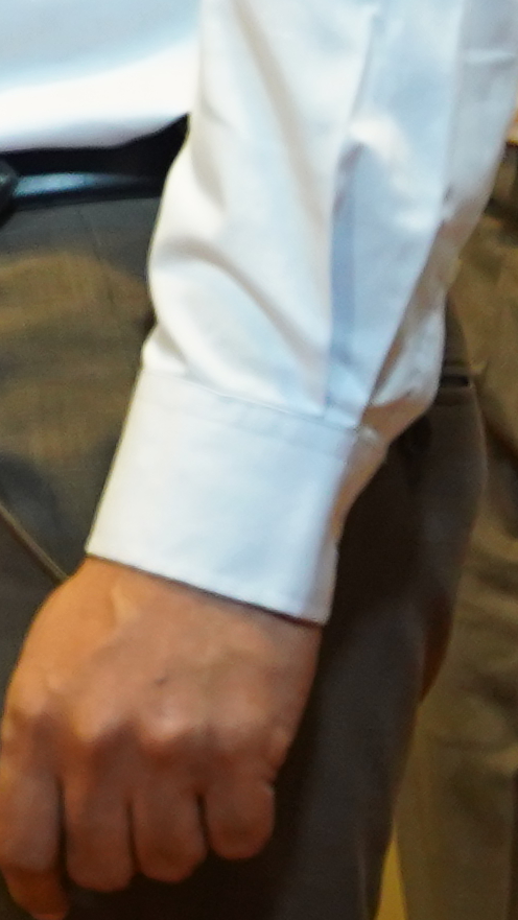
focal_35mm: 383
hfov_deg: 3.0
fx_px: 9346
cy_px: -721
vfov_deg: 5.5
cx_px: -2039
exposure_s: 1/500
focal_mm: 53.7
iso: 1600
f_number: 2.8
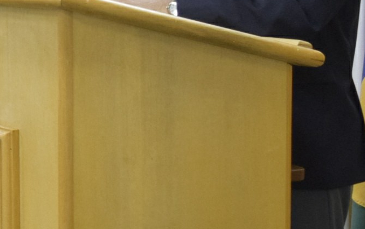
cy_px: 44
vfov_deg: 9.6
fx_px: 1363
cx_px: -215
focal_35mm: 137
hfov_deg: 14.1
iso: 1800
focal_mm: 20
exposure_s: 1/160
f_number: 4
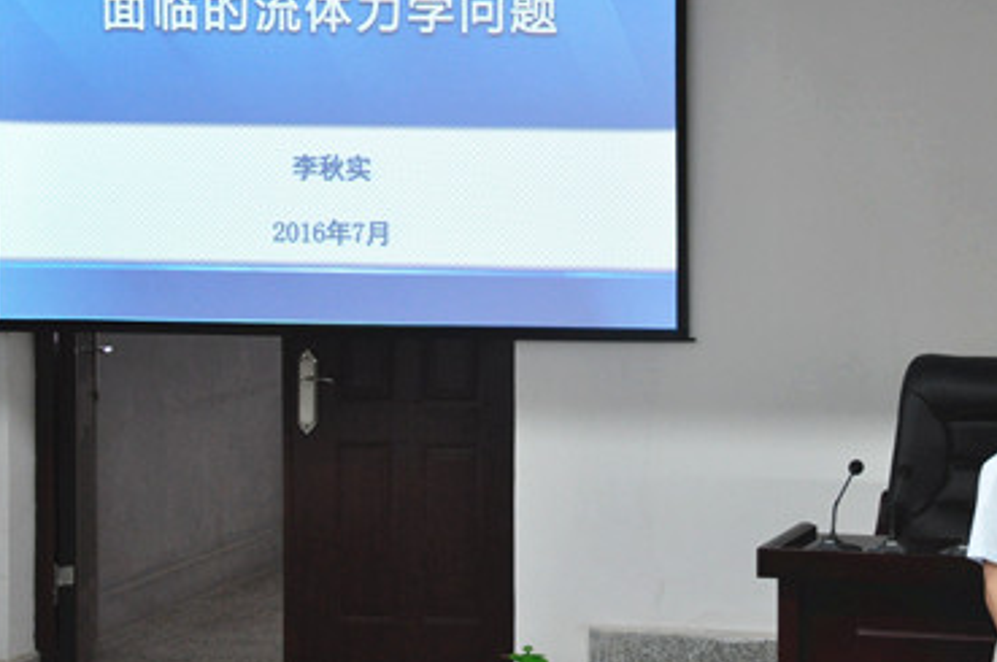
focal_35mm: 122
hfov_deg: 16.7
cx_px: 740
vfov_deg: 11.2
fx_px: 3374
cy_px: 268
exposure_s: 1/60
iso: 1250
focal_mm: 50
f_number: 5
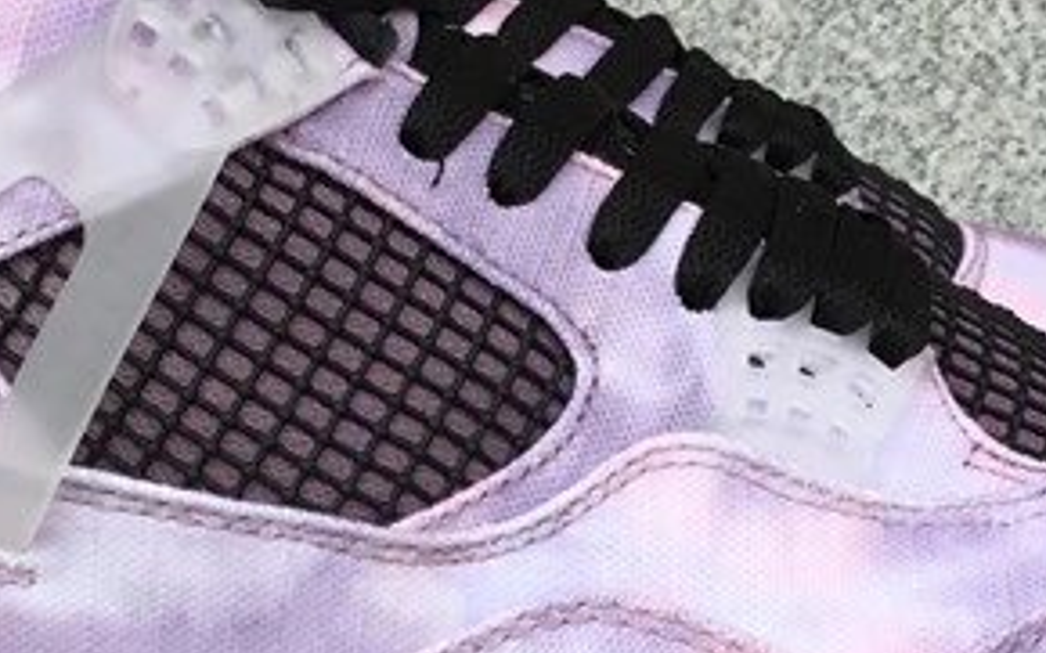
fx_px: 2907
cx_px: 429
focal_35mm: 102
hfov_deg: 20.4
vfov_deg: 12.6
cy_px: 687
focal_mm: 3.3
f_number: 2.4
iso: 25
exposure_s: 1/106
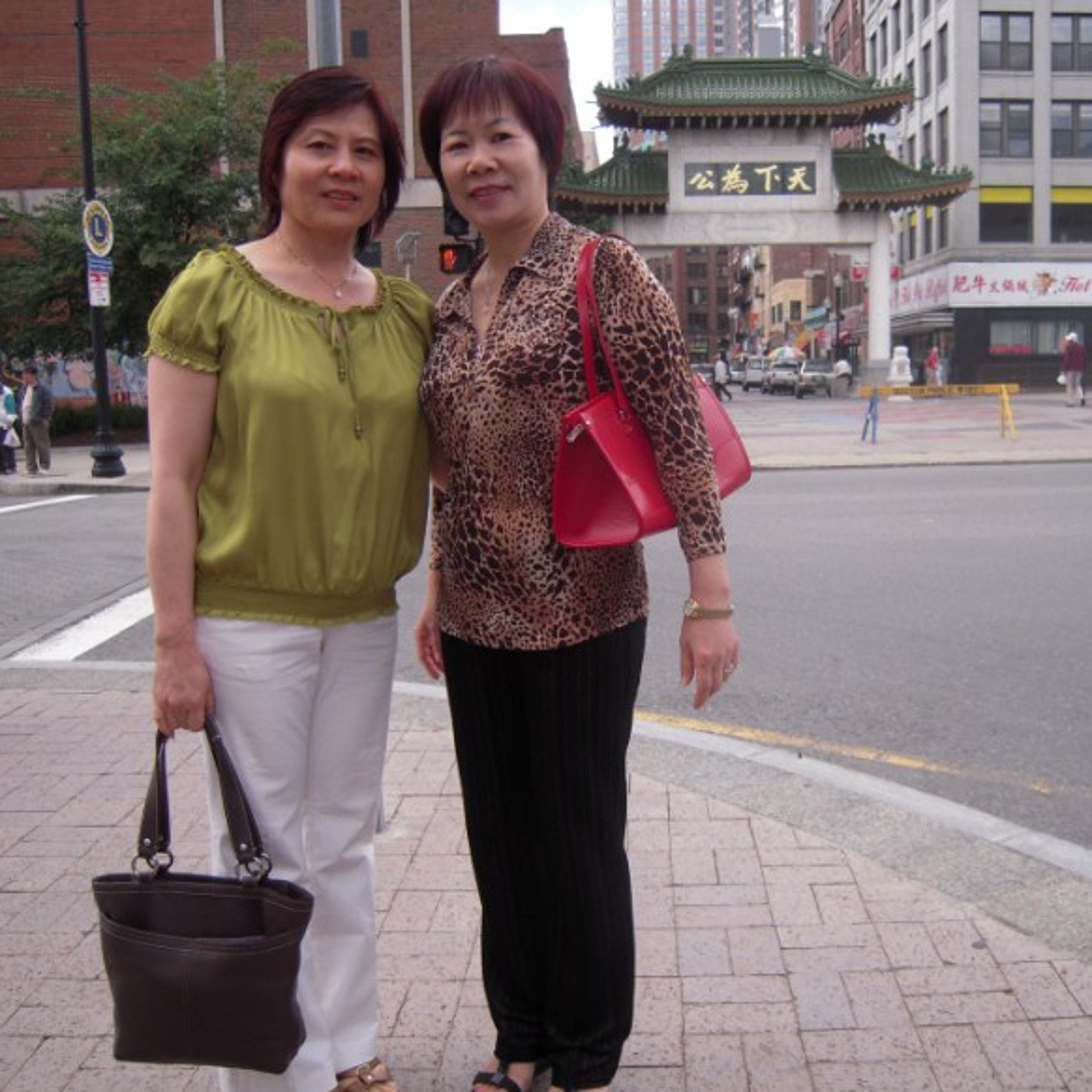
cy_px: 559
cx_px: 642
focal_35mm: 34
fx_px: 1213
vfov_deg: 48.4
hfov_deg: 48.2
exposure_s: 1/400
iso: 100
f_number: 2.7
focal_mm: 5
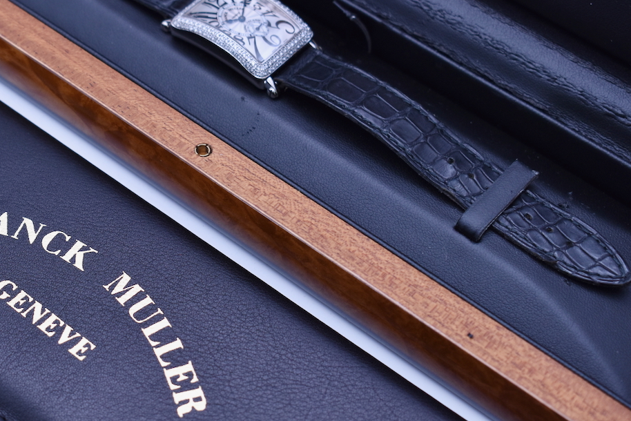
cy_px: 200
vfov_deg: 16.3
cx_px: 195
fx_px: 1473
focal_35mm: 84
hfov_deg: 24.0
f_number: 5.6
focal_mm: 40
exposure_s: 1/125
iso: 400
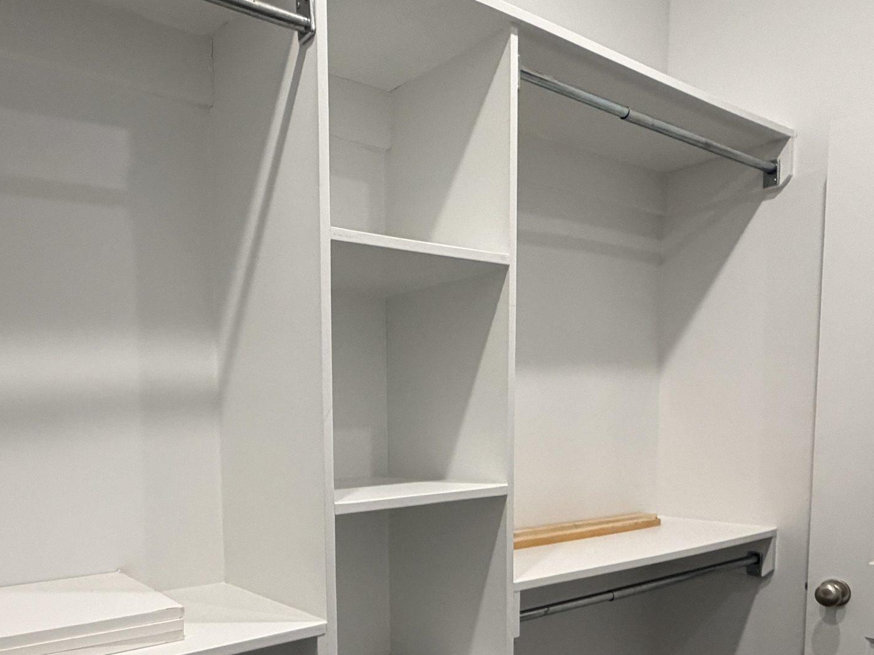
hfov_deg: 59.4
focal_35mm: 30
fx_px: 757
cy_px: 506
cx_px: 344
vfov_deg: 44.9
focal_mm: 2.22
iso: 250
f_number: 2.2
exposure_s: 1/120
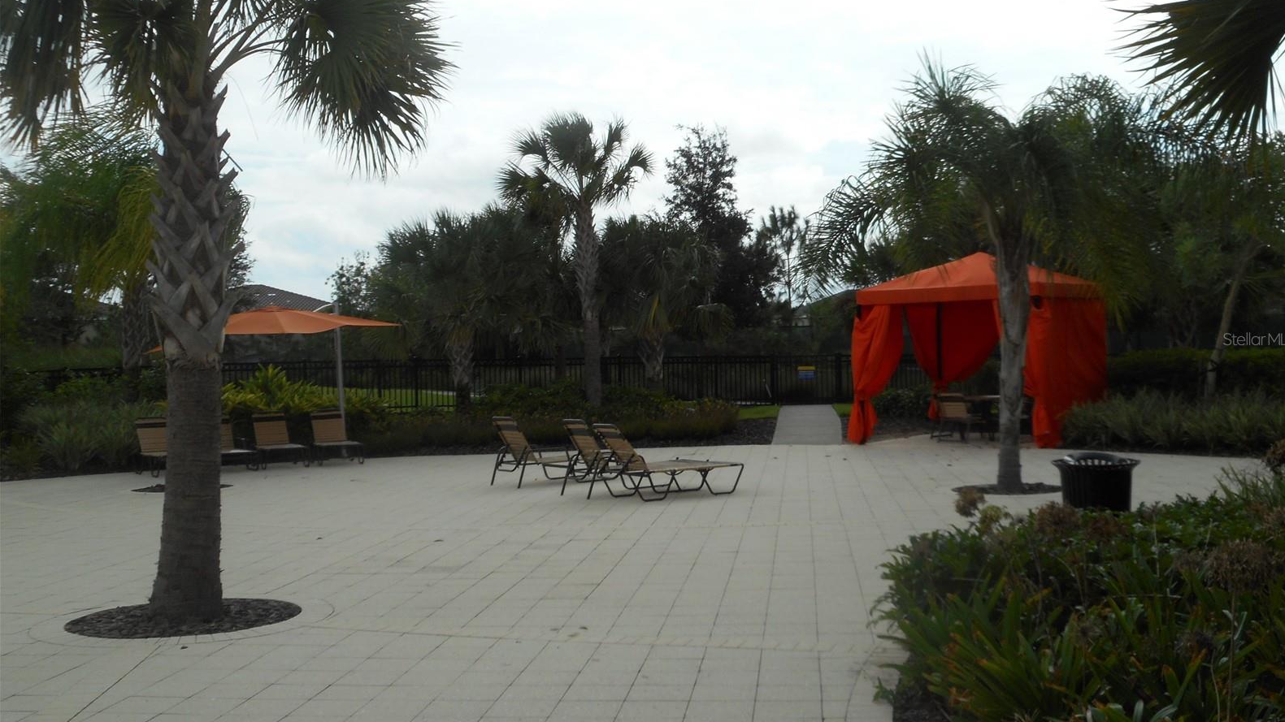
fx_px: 1465
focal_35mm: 43
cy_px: 339
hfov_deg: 47.4
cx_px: 649
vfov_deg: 27.7
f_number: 4.5
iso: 80
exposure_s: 1/640
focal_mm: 6.9
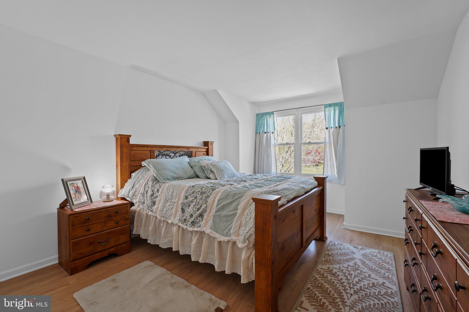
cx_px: 234
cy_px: 156
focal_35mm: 15
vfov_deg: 76.6
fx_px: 198
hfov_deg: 99.7
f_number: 8
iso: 400
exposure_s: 1/6
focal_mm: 15.2
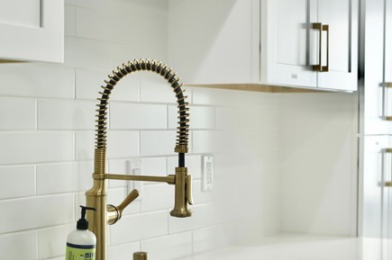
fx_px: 881
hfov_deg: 25.0
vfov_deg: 16.8
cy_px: 142
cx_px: 231
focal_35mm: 81
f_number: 4
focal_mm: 55
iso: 100
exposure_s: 1/60
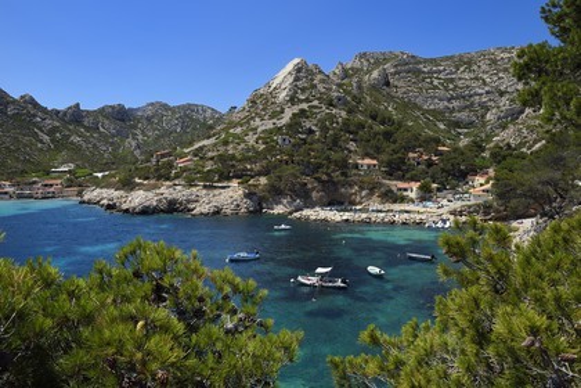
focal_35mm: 30
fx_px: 484
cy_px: 194
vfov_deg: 43.6
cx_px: 290
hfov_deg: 61.9
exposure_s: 1/250
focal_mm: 30
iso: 200
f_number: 14
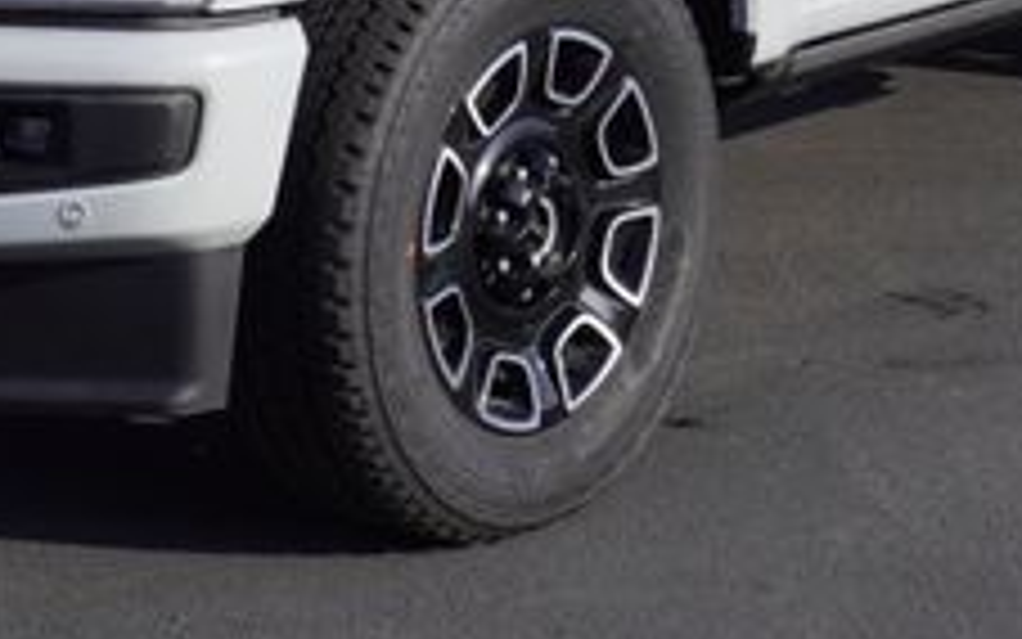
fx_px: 3371
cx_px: 405
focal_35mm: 121
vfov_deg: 10.6
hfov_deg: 17.2
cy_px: -153
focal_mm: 28
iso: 100
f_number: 11
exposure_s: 1/160
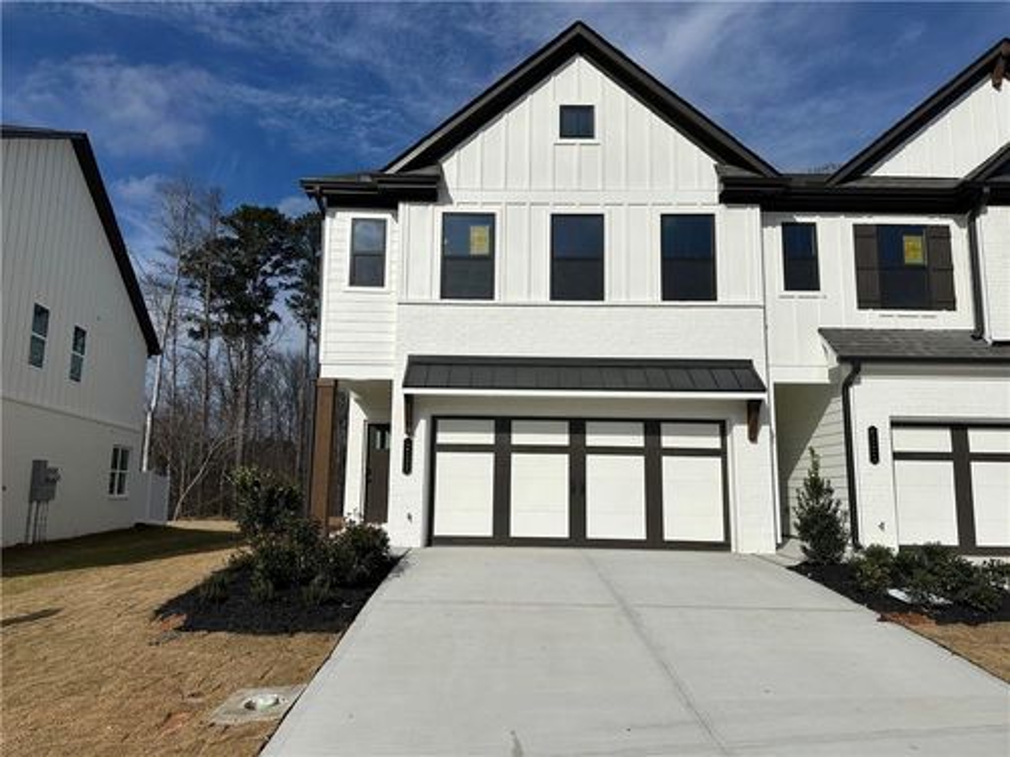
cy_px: 378
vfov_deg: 56.8
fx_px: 700
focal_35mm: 24
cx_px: 505
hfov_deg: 71.6
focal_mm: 6.86
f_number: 1.78
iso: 80
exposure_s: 1/18519
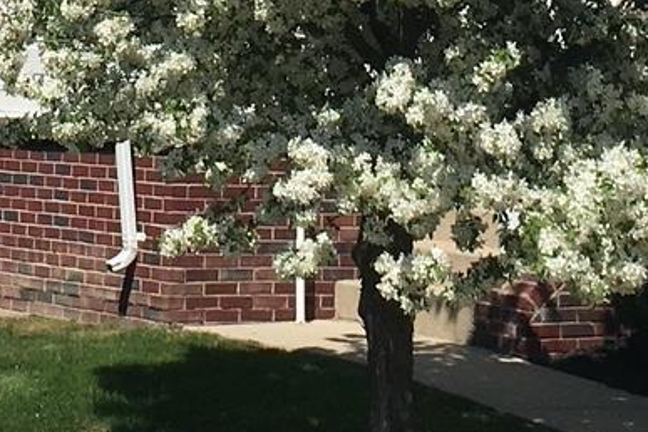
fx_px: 2826
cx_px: 172
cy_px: -387
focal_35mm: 157
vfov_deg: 8.4
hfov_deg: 13.0
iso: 25
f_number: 2.2
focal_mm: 4.15
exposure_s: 1/3497
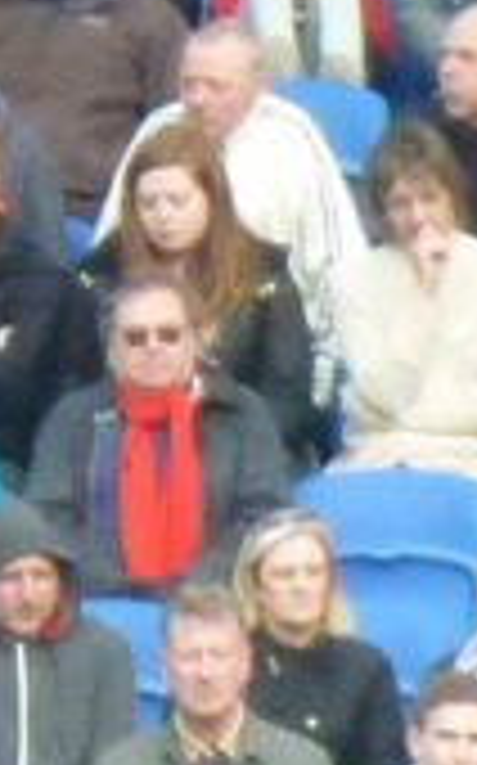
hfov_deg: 0.4
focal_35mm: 3595
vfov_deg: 0.6
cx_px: 166
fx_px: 74902
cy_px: 225
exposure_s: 1/640
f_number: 6.4
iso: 1600
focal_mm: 86
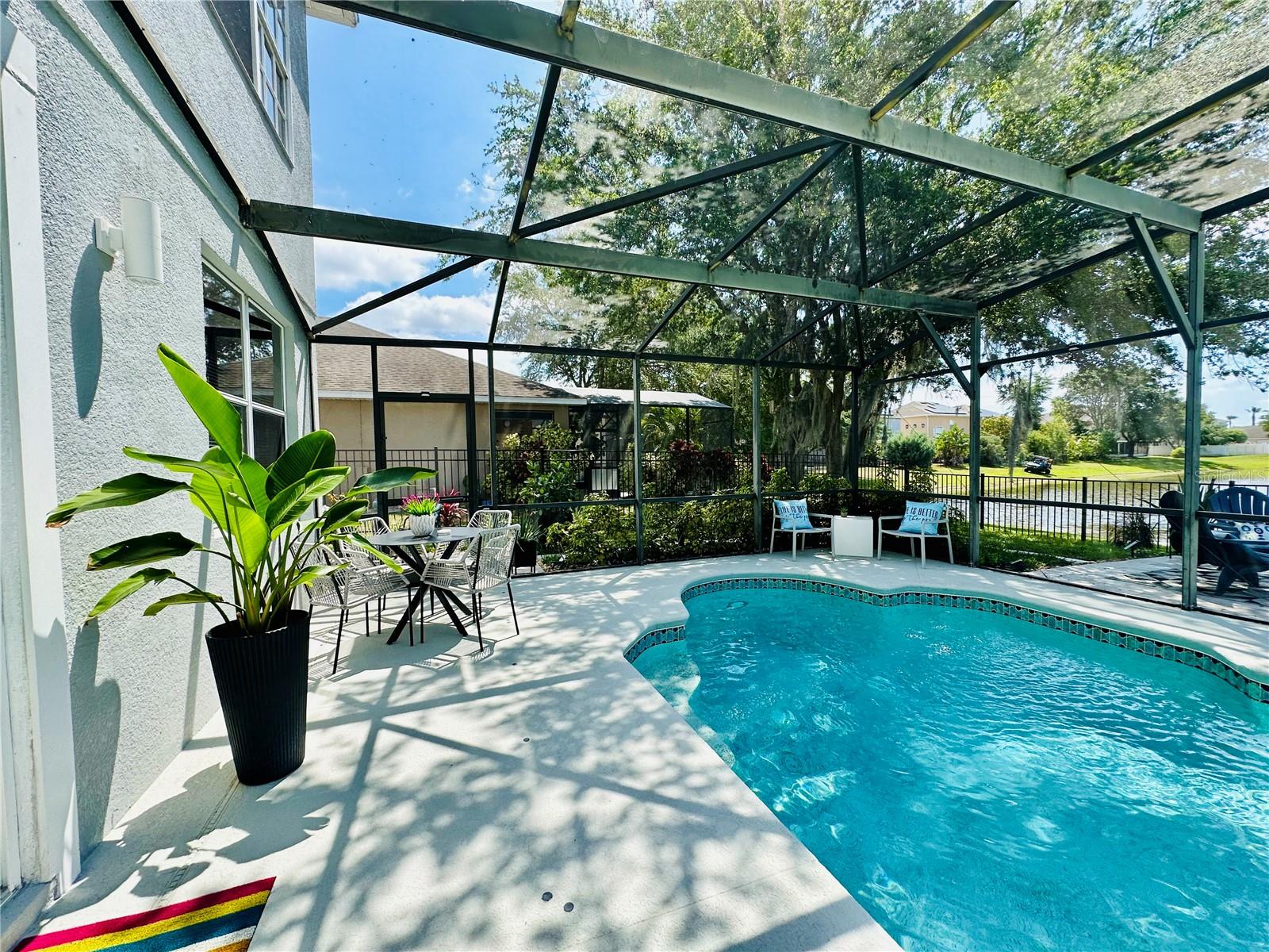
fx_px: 513
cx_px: 634
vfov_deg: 85.7
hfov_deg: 102.1
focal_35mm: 14
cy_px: 476
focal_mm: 2.22
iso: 40
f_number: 2.2
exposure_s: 1/487
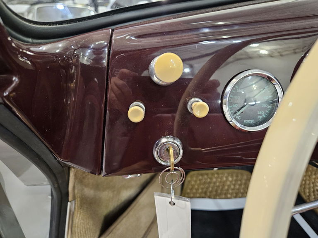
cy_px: 119
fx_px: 211
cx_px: 159
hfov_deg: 73.9
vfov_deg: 58.9
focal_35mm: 23
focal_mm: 5.4
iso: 800
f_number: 1.8
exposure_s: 1/24
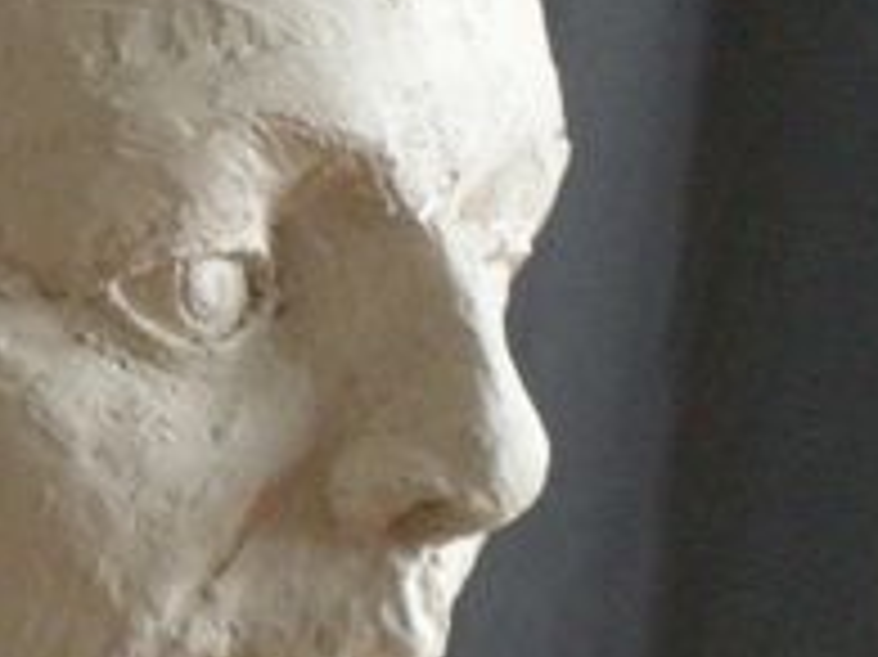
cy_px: 407
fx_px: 9582
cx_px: 333
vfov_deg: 3.9
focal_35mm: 378
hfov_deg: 5.2
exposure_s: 1/13.6
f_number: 5.3
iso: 400
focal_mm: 26.3
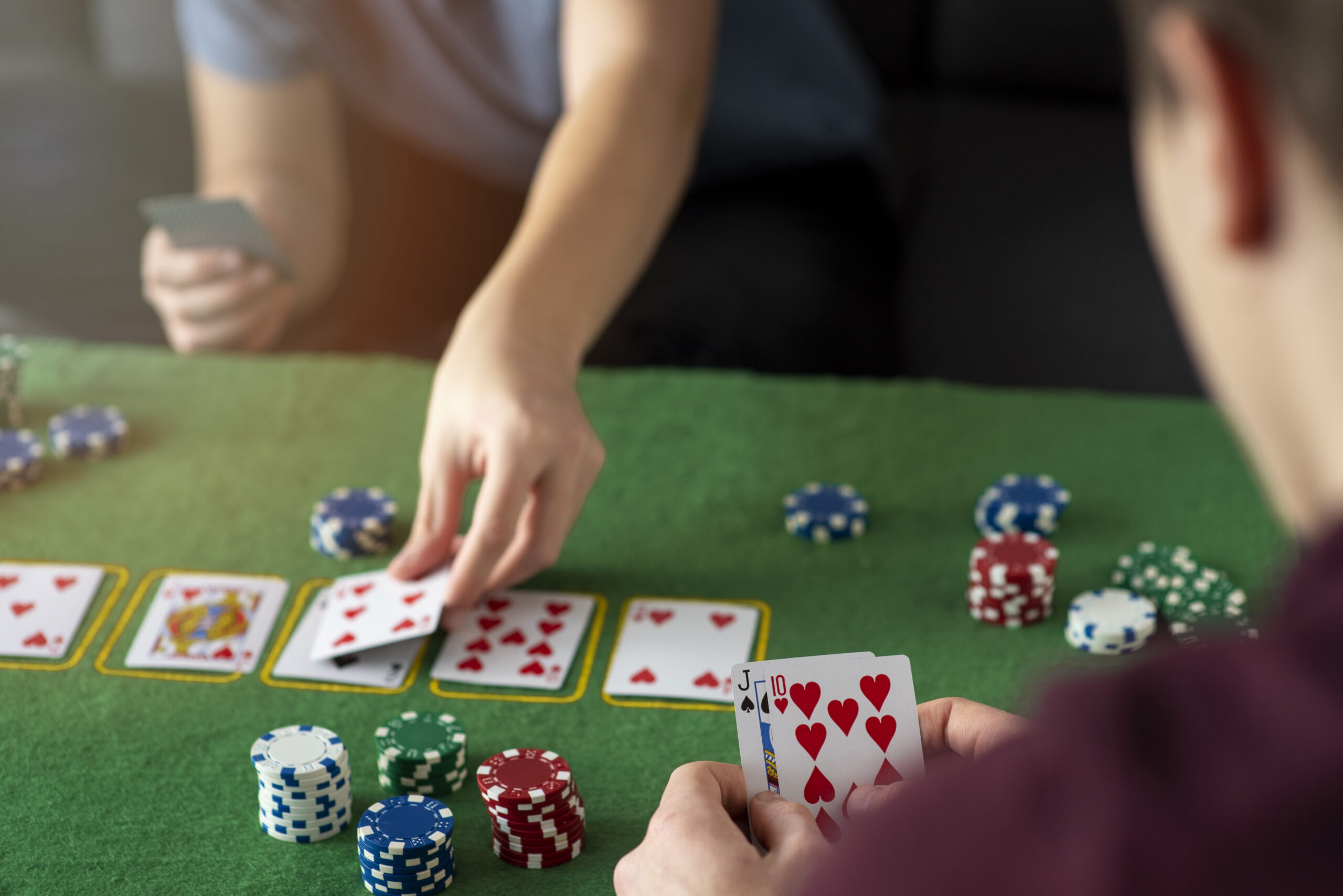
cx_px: 672
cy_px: 448
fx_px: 3172
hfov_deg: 23.9
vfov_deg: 16.1
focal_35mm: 85
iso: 500
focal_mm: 85
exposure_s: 1/200
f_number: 3.2
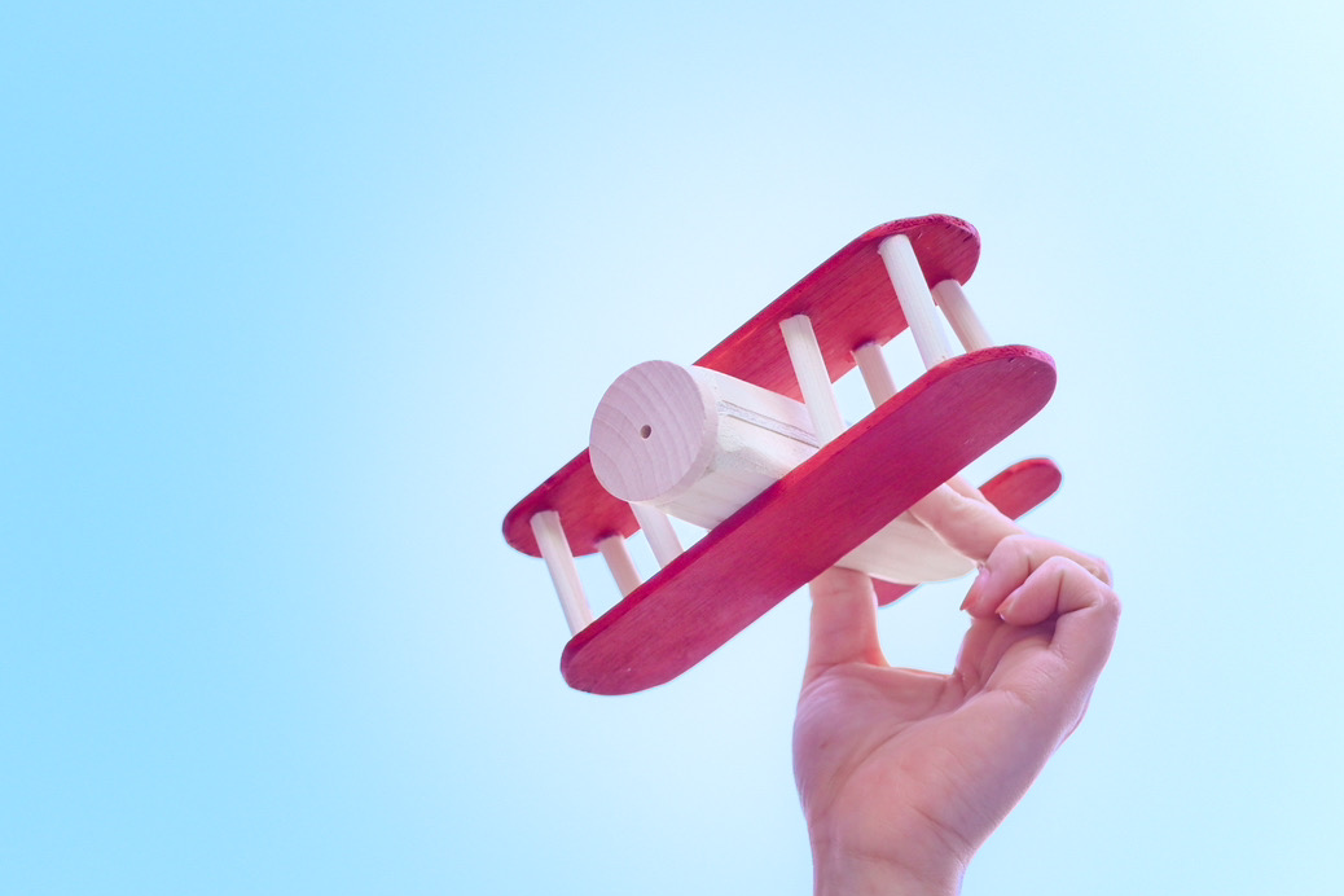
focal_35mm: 52
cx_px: 622
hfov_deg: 38.2
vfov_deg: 26.0
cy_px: 506
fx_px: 1941
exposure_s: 1/400
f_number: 4
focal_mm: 30
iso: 160
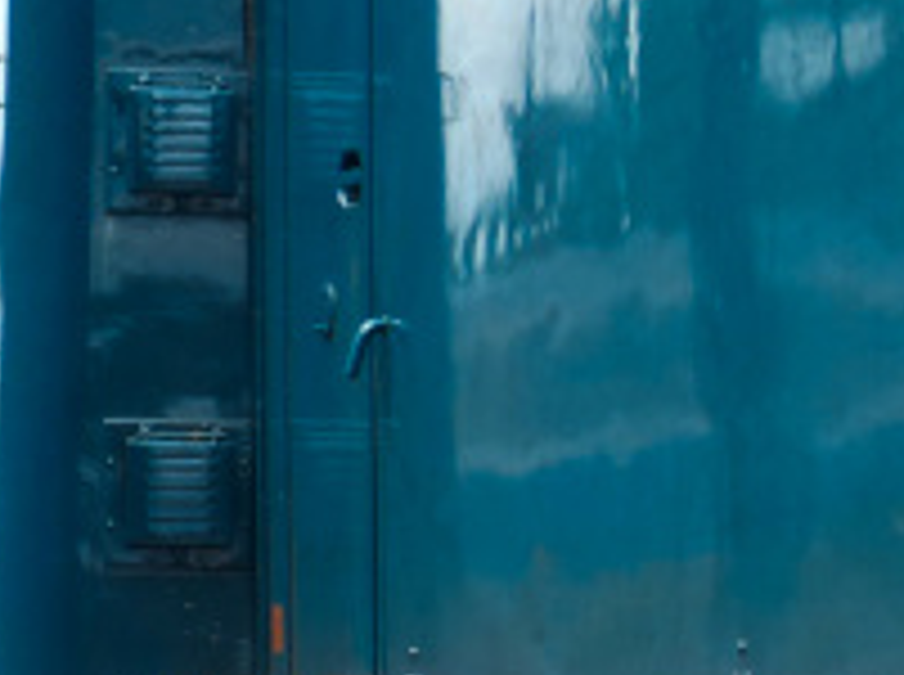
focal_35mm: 227
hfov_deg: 8.4
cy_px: 641
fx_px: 5918
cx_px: 1552
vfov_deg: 6.5
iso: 100
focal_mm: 6.7
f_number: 3.1
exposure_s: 1/250
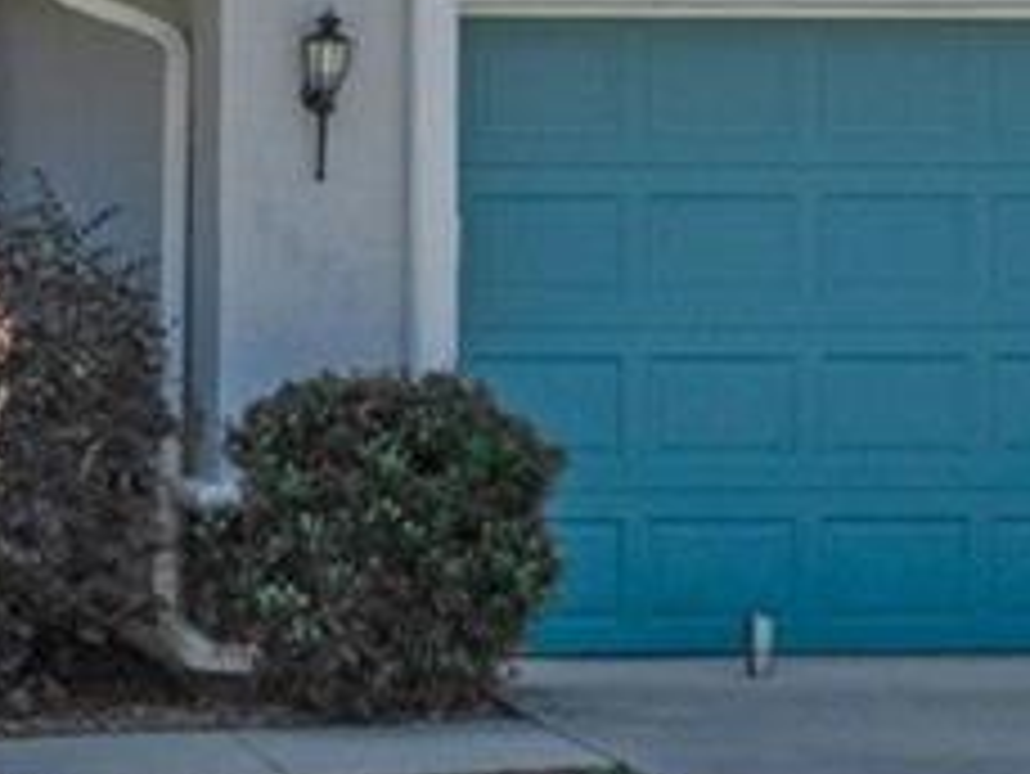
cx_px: -535
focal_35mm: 161
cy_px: 112
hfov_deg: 11.7
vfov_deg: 9.2
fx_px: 4793
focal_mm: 16
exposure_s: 1/250
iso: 320
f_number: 9.5
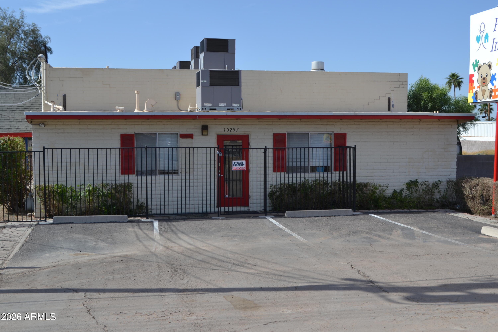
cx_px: 249
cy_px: 166
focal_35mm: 48
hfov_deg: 41.1
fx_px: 664
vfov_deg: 28.1
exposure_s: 1/250
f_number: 8
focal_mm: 32
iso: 100
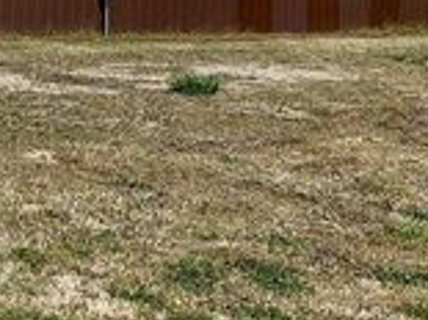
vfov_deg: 16.9
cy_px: -48
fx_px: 1038
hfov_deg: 20.9
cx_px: -146
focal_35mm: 84
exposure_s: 1/3788
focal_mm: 4.25
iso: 25
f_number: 1.8
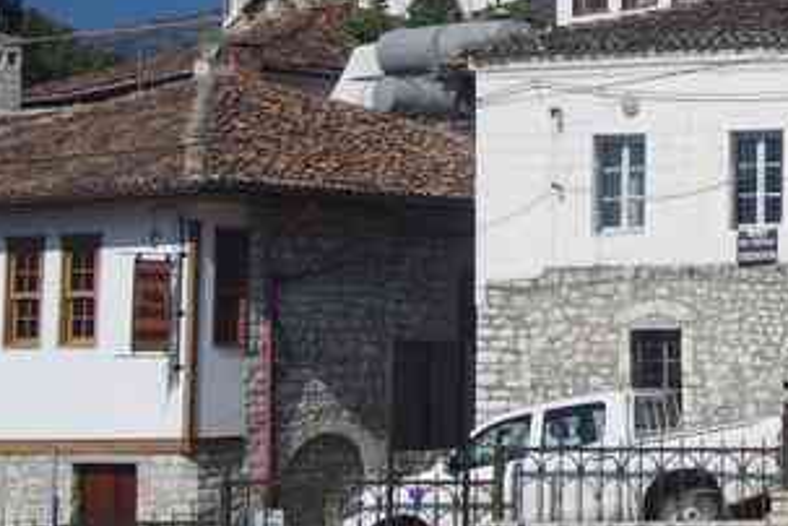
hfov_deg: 16.1
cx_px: 873
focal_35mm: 124
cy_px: -146
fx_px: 2706
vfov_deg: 10.8
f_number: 11
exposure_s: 1/125
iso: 200
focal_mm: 25
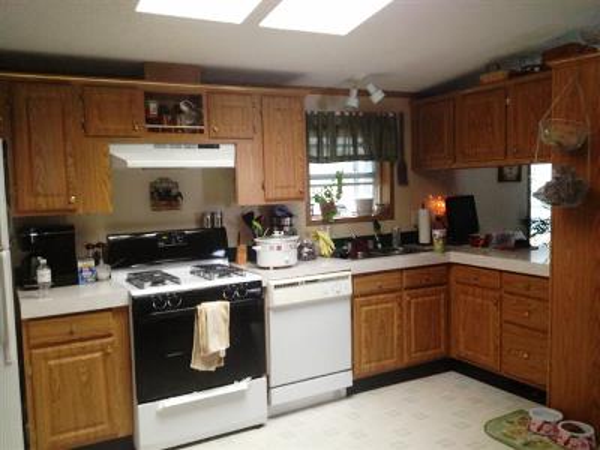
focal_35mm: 35
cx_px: 300
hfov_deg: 52.6
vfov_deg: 40.7
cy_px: 225
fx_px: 607
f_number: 2.4
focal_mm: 4.28
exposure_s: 1/20
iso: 160
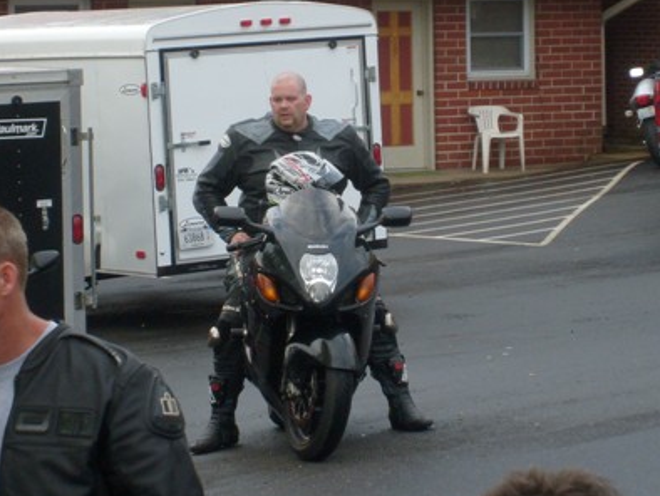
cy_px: 112
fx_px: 3281
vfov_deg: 8.6
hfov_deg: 11.5
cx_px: 315
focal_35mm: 172
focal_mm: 17.4
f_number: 4.9
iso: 80
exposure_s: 1/180
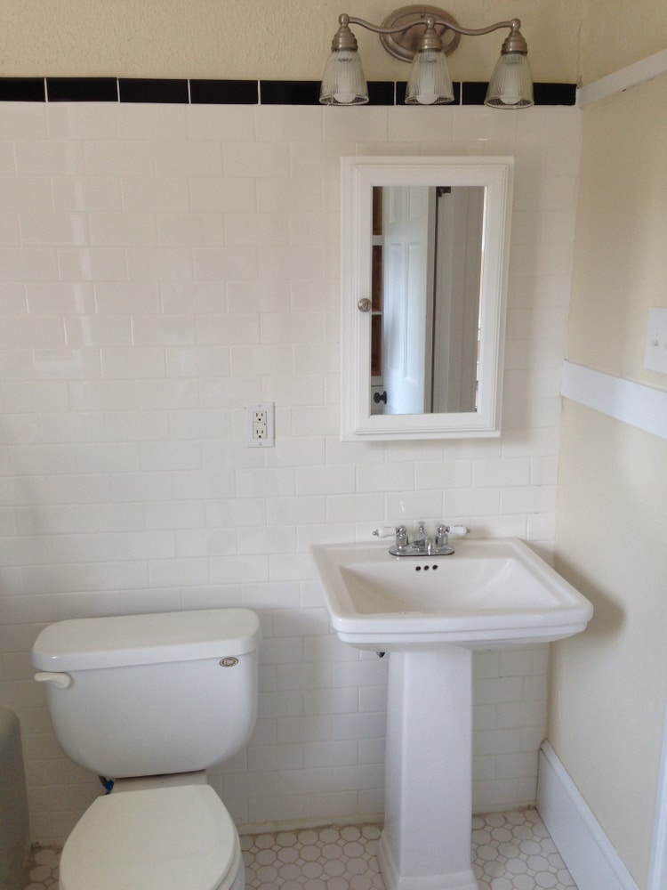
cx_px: 334
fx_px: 848
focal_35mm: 33
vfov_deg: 55.4
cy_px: 445
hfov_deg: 42.9
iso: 64
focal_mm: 4.12
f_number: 2.4
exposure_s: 1/60
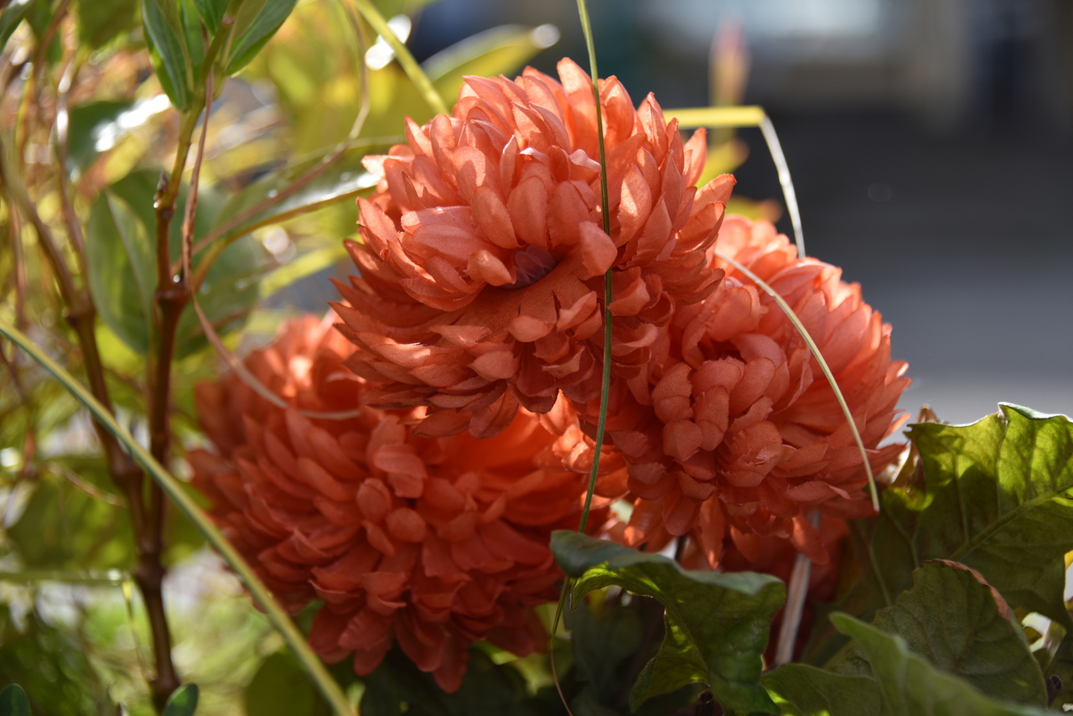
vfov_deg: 12.2
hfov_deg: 18.3
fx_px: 3339
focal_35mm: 112
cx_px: 536
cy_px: 358
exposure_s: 1/250
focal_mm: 112
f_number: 5.3
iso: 160
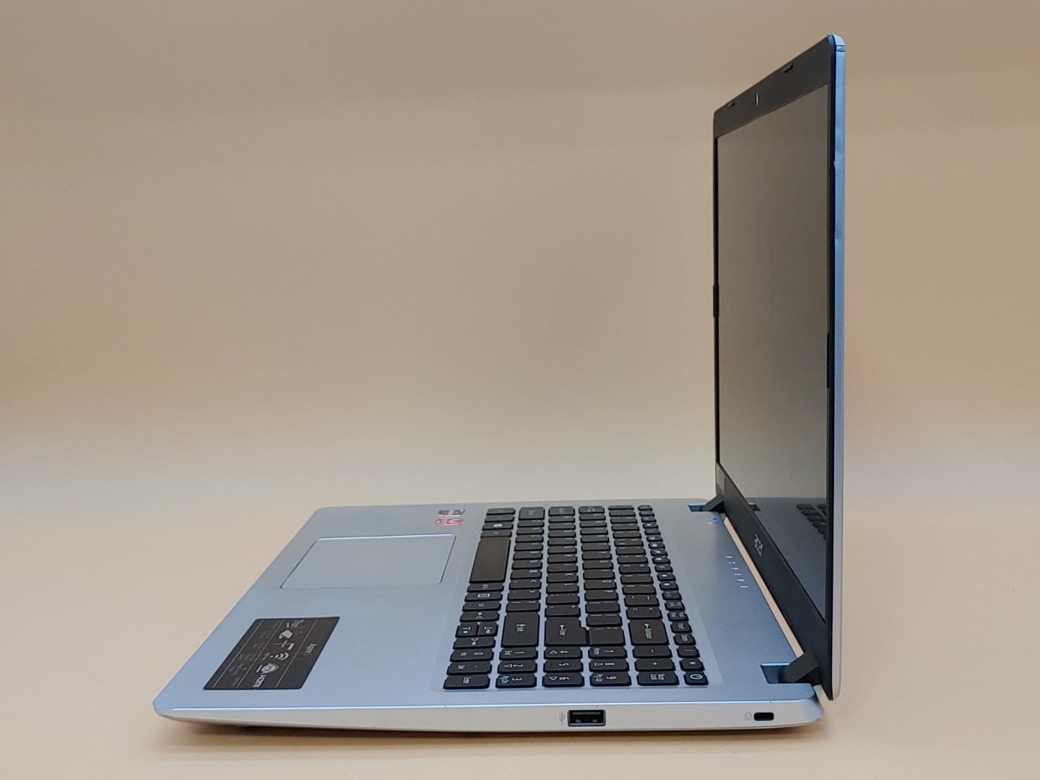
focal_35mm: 44
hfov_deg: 42.9
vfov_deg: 32.9
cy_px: 390
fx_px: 1322
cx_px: 520
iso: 50
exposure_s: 1/76
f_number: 1.8
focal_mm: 4.36
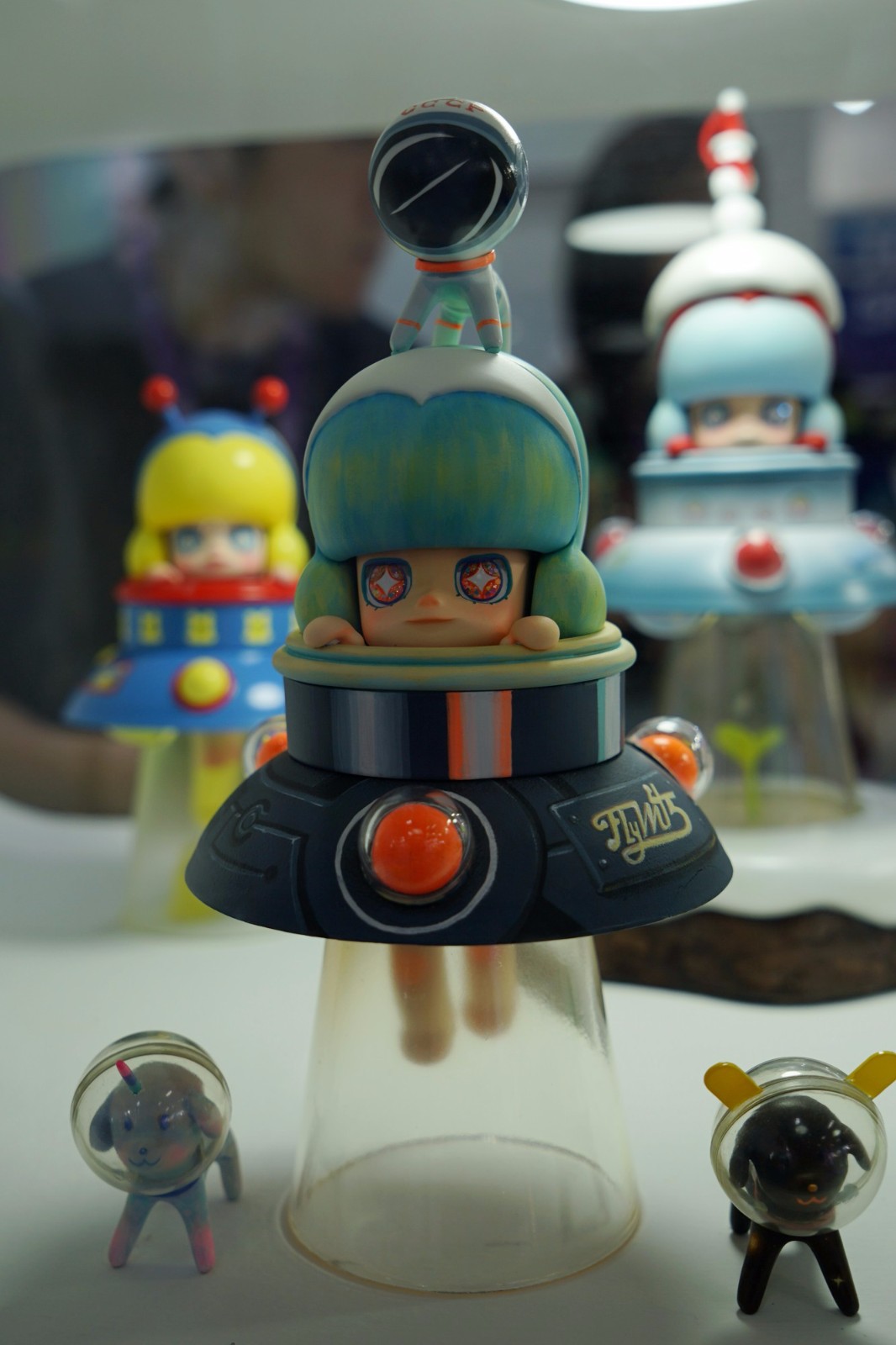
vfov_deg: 53.1
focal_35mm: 36
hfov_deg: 36.9
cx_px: 448
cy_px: 672
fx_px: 1344
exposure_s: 1/60
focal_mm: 36
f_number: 5.6
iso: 125
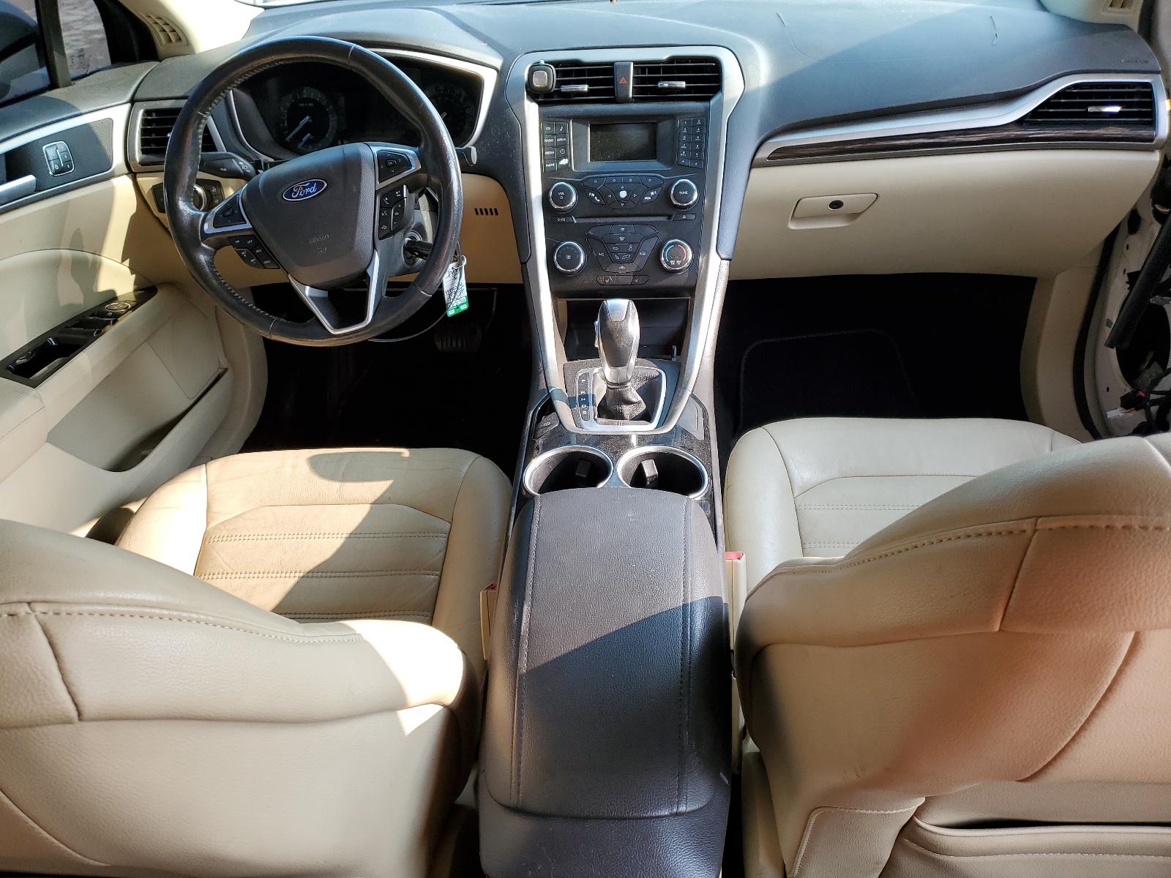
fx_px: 880
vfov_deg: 53.1
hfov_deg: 67.3
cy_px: 439
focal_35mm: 26
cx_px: 586
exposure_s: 1/323
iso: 50
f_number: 1.5
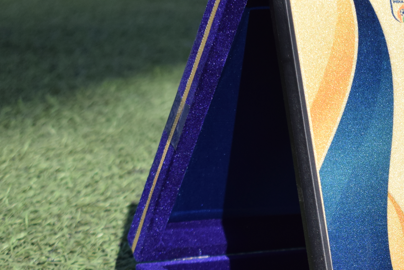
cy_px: 154
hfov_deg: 12.6
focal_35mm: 161
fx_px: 1807
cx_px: 413
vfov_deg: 8.5
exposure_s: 1/1000
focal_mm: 46
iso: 400
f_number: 5.3
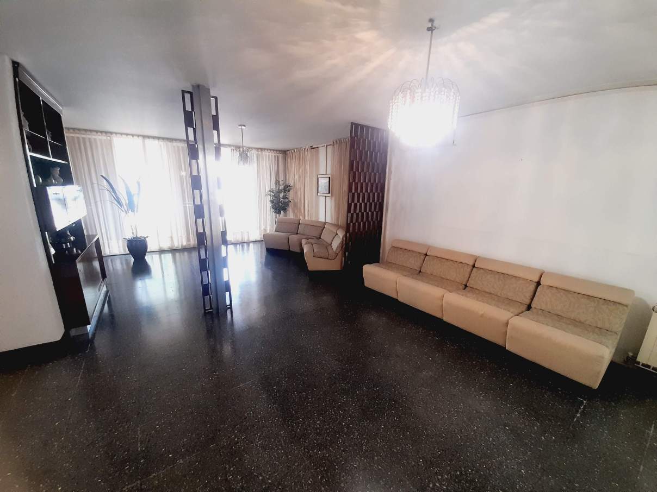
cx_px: 328
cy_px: 246
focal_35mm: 13
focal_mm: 1.42
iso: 200
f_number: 2.2
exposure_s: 1/25
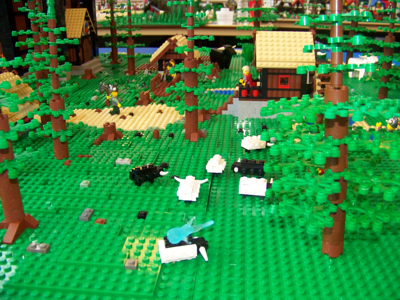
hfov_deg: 51.4
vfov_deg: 39.7
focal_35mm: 36
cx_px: 200
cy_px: 150
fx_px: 416
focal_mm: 5.85
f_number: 2.8
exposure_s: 1/30
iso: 200
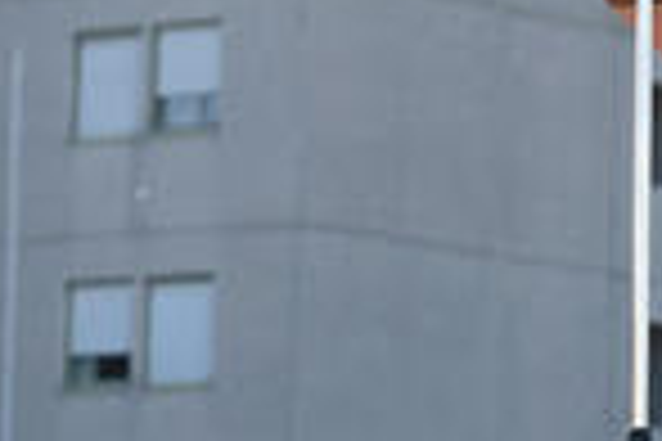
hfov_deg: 6.1
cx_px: 919
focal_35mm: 333
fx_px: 6123
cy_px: 380
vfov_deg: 4.1
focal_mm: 70
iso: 100
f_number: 5.6
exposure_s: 1/250
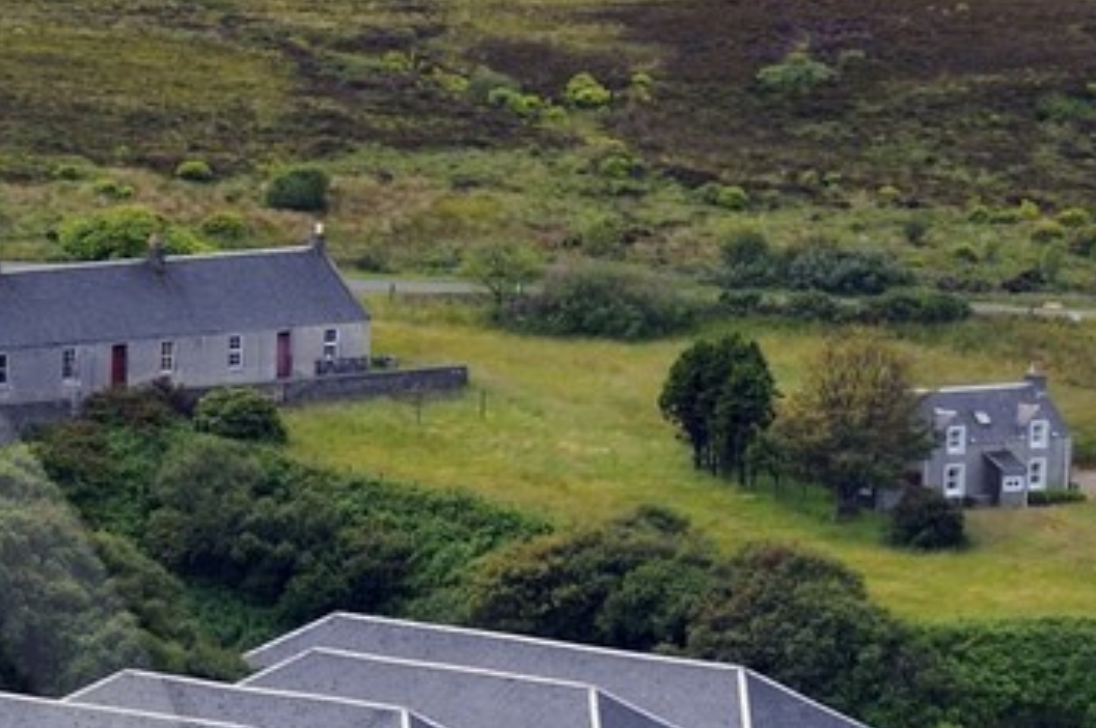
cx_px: -1024
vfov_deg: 2.5
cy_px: 1198
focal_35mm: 555
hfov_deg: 3.7
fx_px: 16881
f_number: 5.6
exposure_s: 1/800
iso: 400
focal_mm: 122
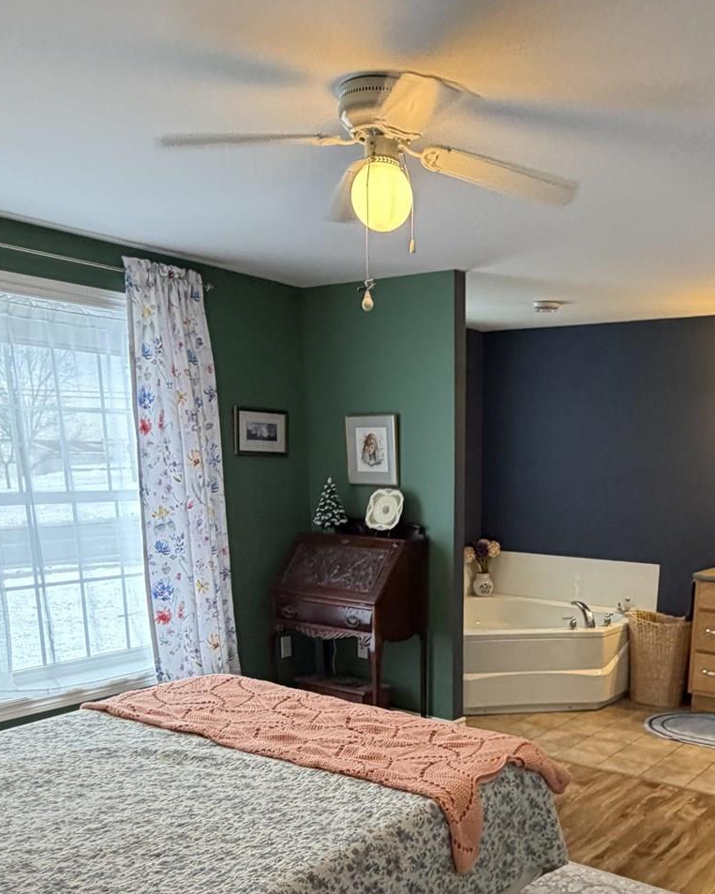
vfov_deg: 51.7
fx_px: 873
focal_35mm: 33
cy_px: 678
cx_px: 488
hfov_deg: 43.8
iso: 320
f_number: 2.2
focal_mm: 2.22
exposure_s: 1/60
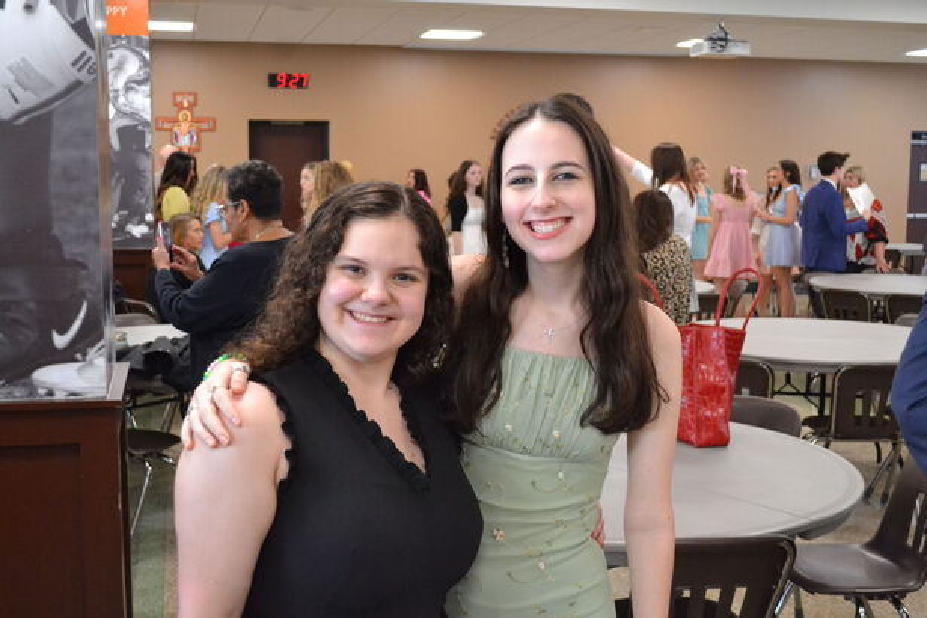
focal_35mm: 45
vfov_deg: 29.9
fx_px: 1159
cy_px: 309
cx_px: 464
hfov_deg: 43.6
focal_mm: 30
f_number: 4.5
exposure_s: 1/160
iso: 3200
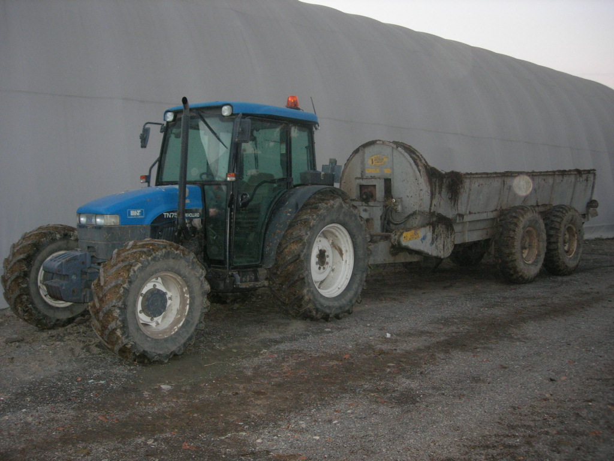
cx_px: 307
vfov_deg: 37.7
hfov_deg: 49.0
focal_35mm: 38
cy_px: 230
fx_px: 674
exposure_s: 1/60.1
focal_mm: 7.8
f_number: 2.8
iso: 138
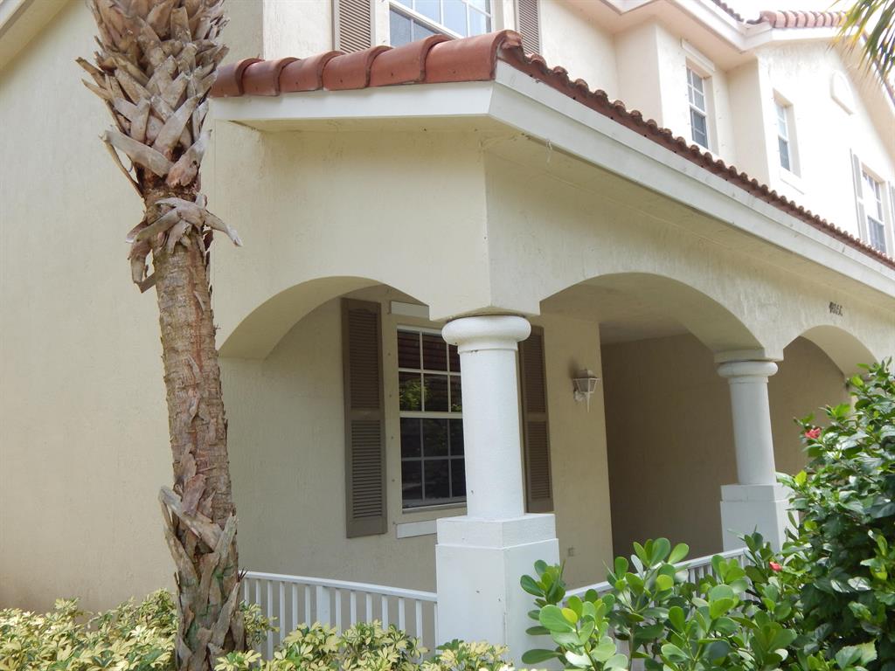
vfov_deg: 45.4
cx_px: 448
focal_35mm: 31
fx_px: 802
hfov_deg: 58.4
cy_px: 336
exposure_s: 1/320
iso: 125
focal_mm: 5.6
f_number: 3.2
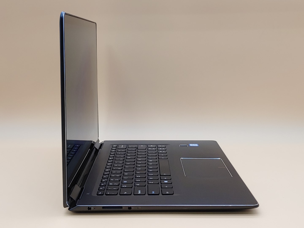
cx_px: 152
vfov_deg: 29.7
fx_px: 430
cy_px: 114
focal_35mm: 49
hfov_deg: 38.9
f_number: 1.8
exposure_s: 1/92
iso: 50
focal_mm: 4.36
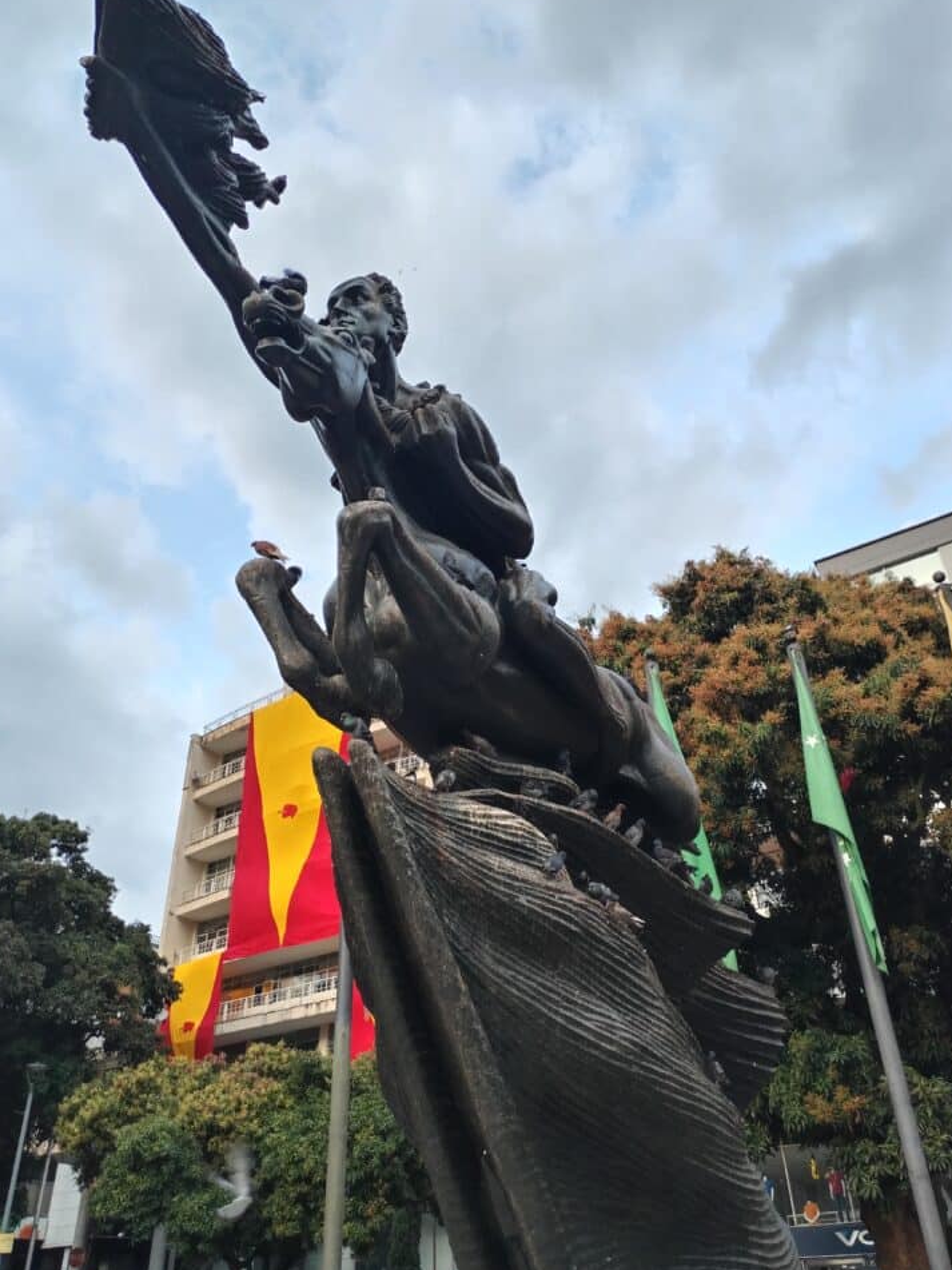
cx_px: 481
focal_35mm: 28
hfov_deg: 49.7
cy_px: 624
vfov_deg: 63.4
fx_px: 1027
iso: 100
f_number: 1.8
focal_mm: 4.75
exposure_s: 1/181
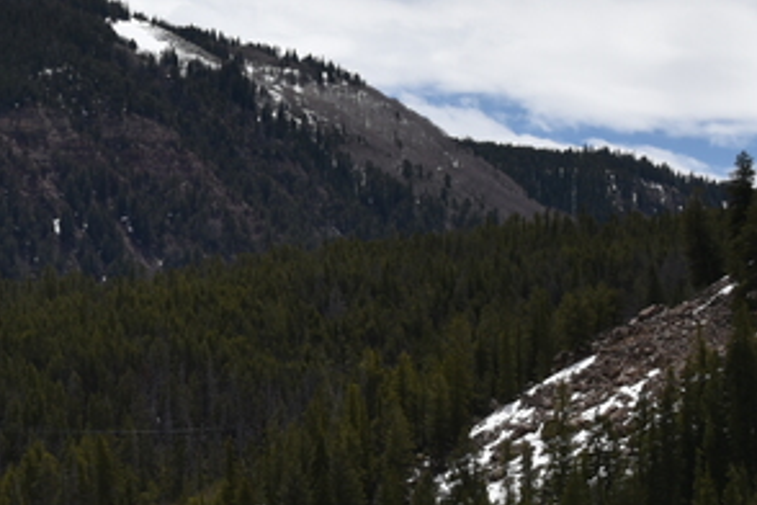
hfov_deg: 11.7
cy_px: 222
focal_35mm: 174
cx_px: 88
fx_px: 3659
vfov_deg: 7.9
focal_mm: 40
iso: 100
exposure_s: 1/500
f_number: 11
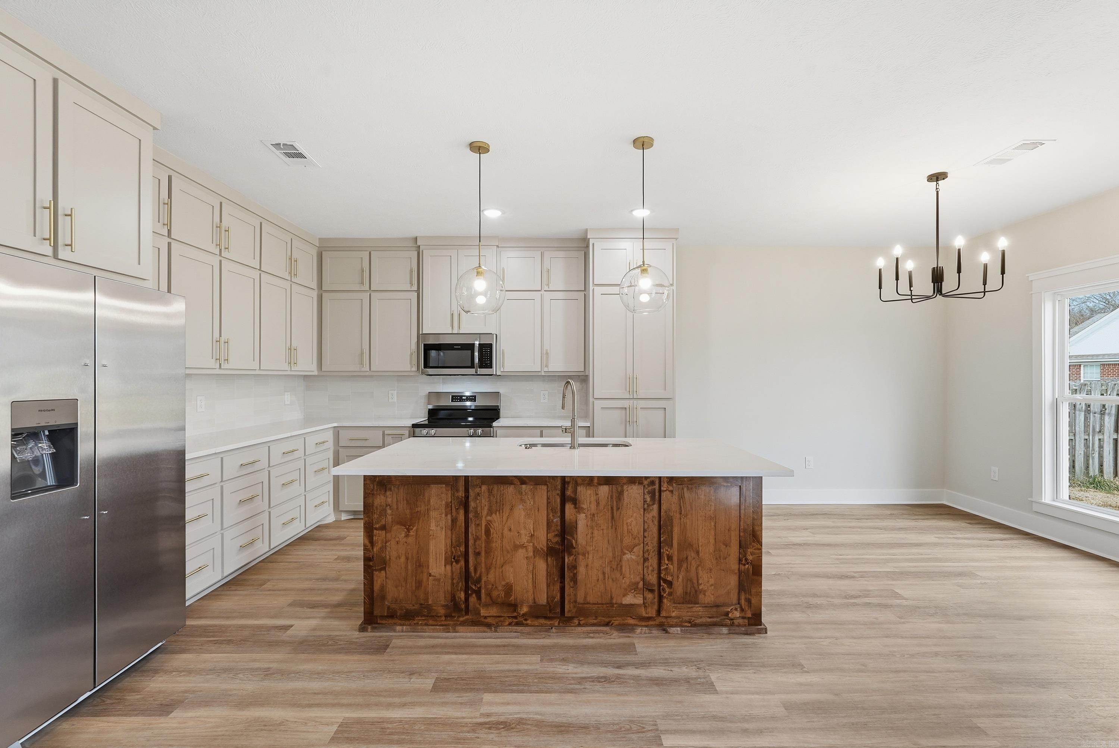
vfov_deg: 73.8
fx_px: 498
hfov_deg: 96.7
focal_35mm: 16
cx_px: 560
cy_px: 374
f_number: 9
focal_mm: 16
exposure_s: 1/30
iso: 250
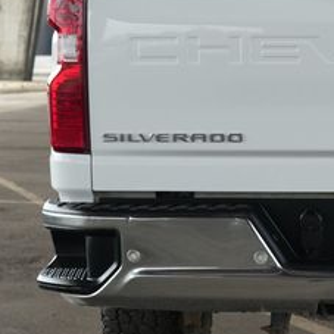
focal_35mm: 108
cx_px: 412
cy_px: 152
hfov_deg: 15.5
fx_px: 1179
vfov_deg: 16.1
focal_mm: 30
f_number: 4
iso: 400
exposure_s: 1/60
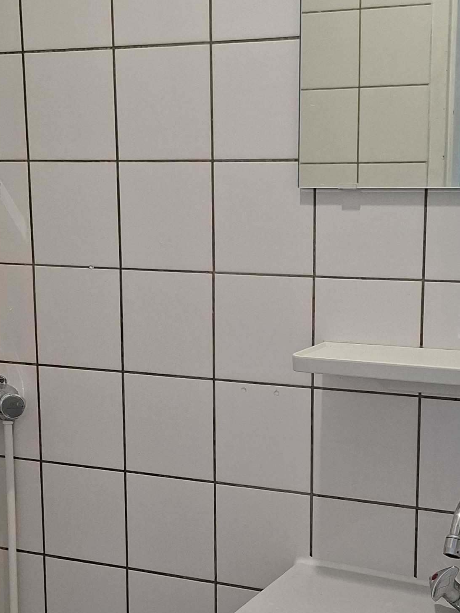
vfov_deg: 30.5
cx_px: 281
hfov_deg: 23.2
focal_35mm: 63
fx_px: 1116
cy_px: 414
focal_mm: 5.54
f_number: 1.8
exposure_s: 1/100
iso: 250
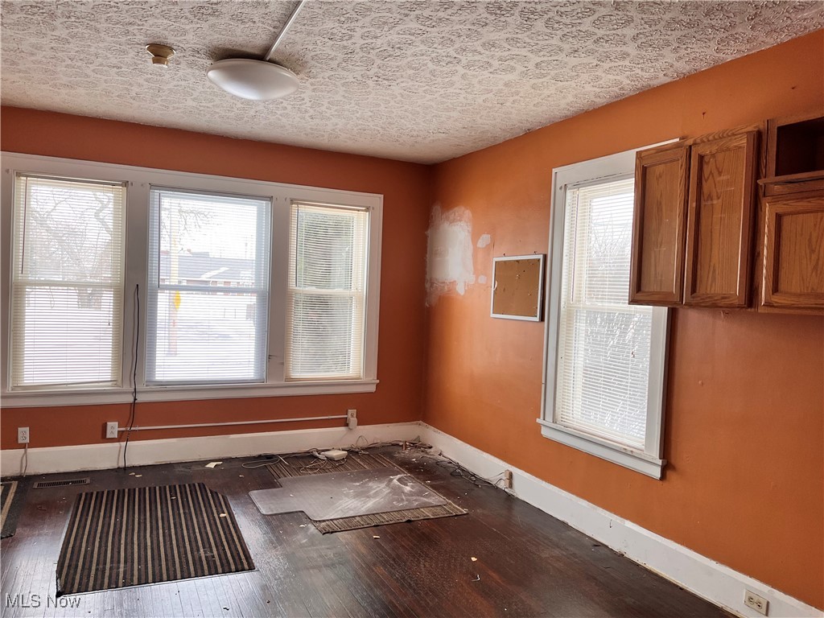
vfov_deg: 53.1
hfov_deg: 67.3
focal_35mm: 26
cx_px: 412
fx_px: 619
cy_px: 309
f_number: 1.6
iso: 64
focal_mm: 5.1
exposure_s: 1/121
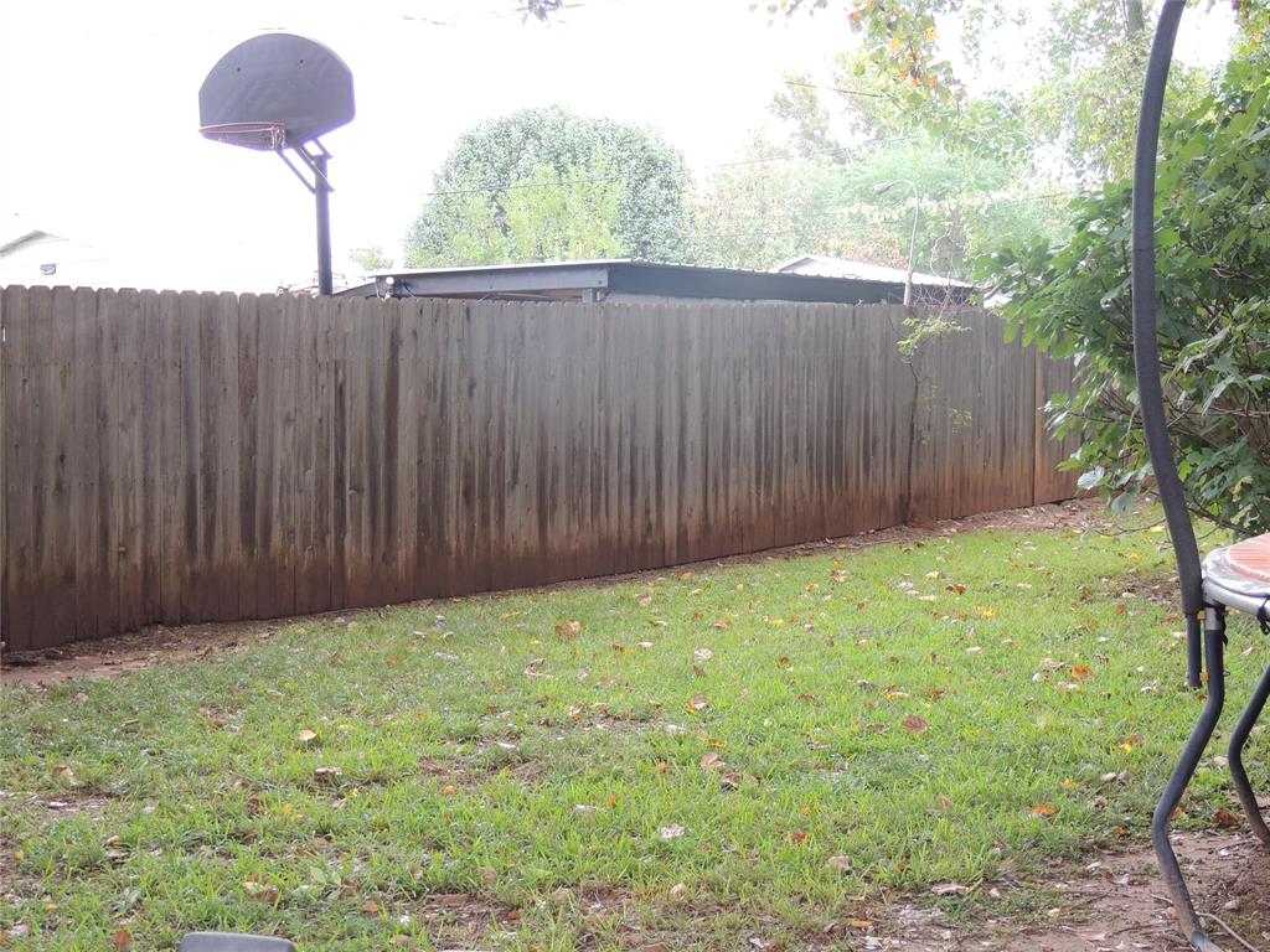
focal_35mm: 55
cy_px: 476
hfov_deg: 34.9
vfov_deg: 26.6
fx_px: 2018
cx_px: 635
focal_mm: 9.8
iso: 180
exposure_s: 1/60
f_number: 3.7
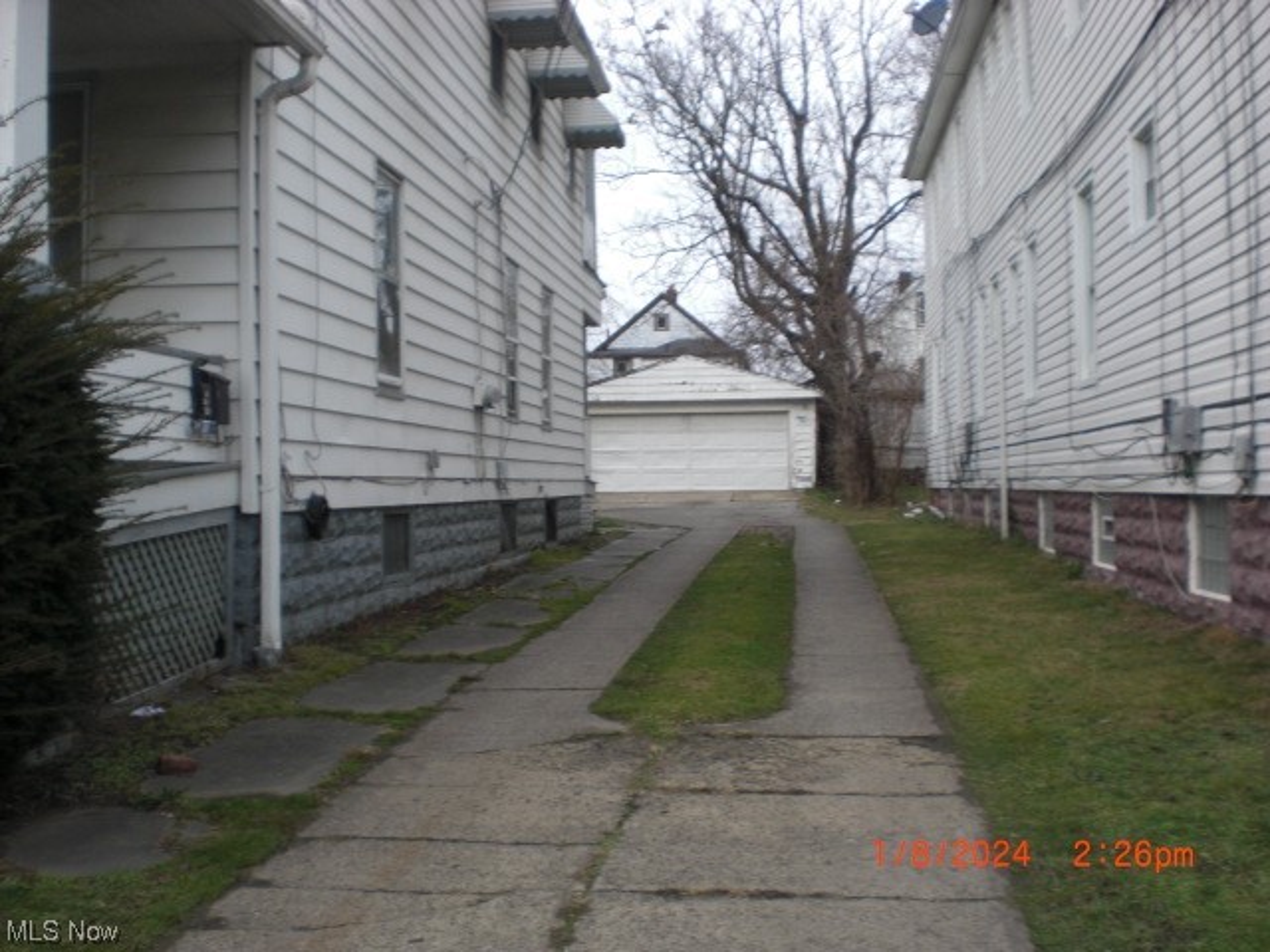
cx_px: 635
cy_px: 476
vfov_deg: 37.7
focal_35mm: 38
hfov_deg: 49.0
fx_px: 1394
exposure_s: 1/250
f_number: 3.1
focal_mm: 6.3
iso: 64
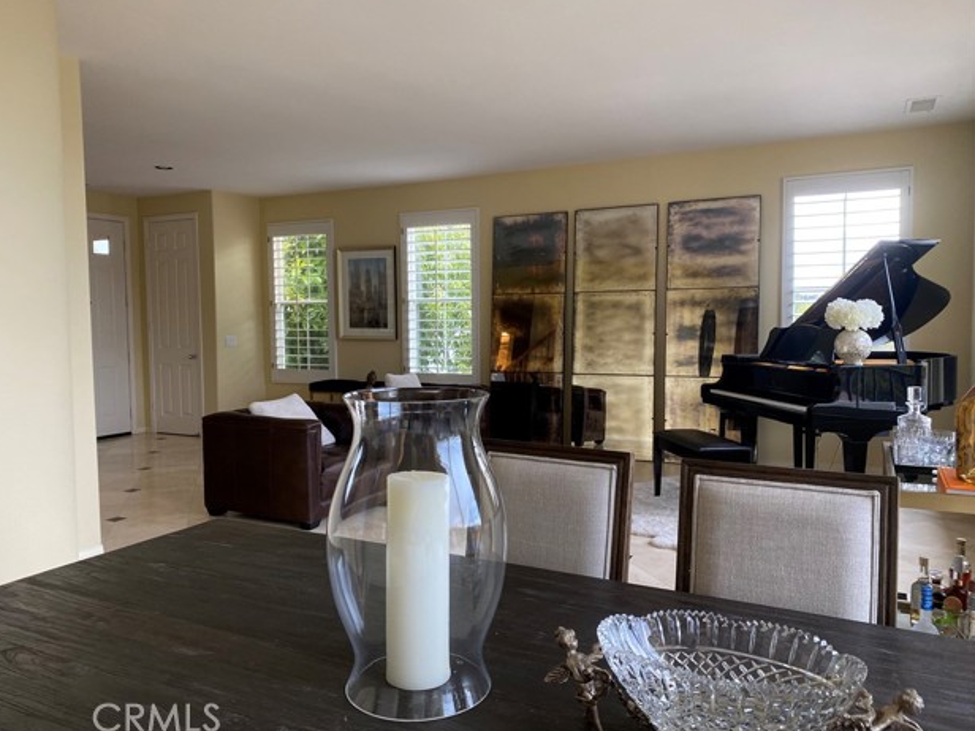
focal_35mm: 27
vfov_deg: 51.4
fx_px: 760
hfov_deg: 65.3
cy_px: 361
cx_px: 470
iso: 100
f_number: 1.8
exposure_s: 1/121
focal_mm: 4.25
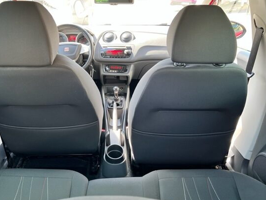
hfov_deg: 58.0
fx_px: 238
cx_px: 110
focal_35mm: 31
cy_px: 102
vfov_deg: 45.5
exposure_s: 1/116
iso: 125
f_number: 1.5
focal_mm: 5.7
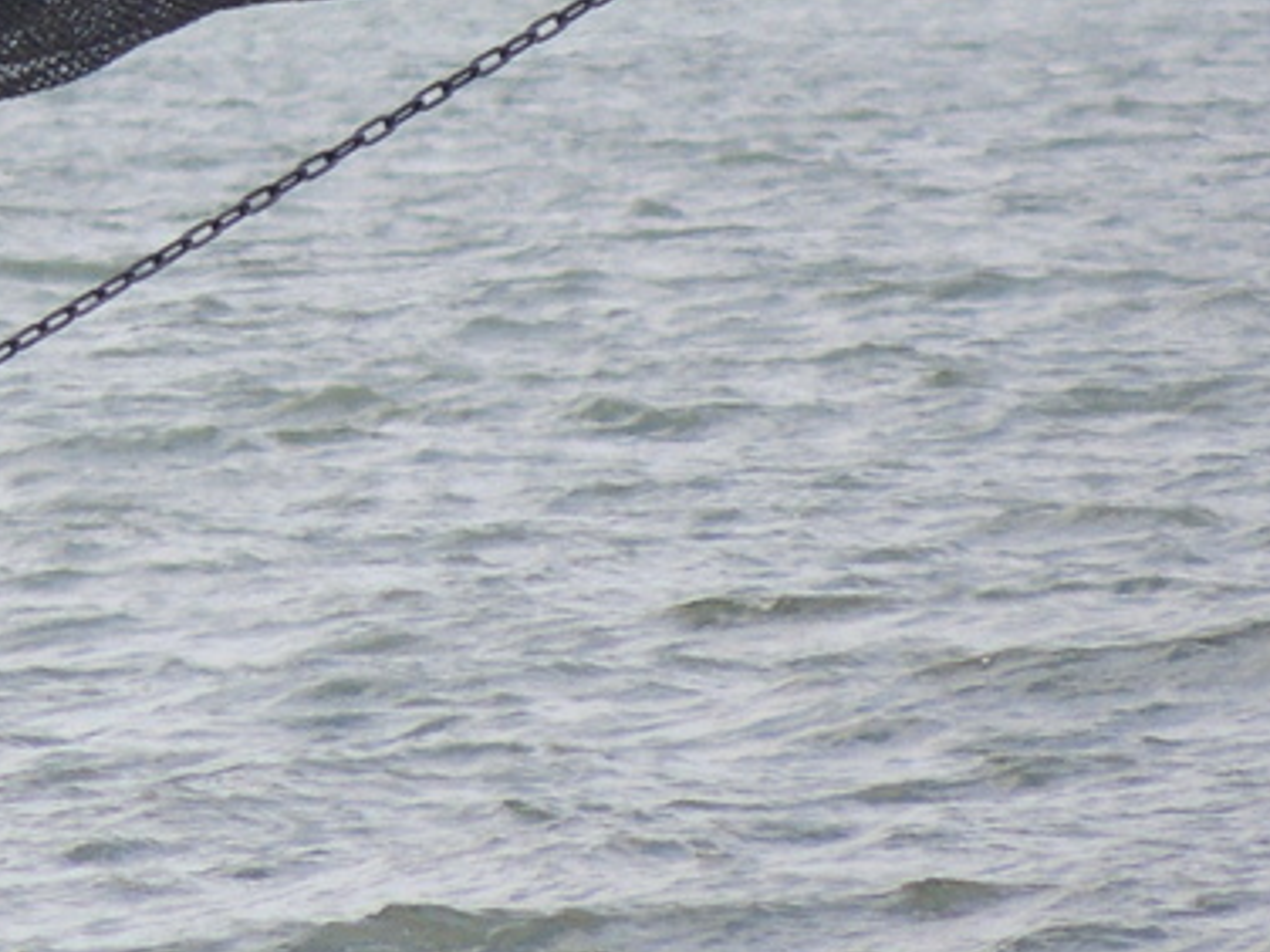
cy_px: 68
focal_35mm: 3404
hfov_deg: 0.6
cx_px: -719
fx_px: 124887
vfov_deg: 0.4
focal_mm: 180
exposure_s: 1/500
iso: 250
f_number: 5.9
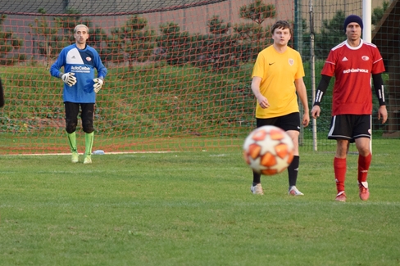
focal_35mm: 348
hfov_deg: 5.9
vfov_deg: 3.9
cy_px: 186
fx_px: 3863
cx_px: 87
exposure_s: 1/500
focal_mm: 145
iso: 1600
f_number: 5
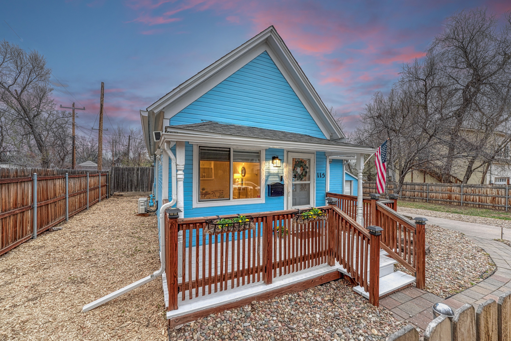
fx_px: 199
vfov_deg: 81.2
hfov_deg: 104.3
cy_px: 170
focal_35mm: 14
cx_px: 256
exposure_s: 1/6
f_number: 8
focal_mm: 14
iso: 800
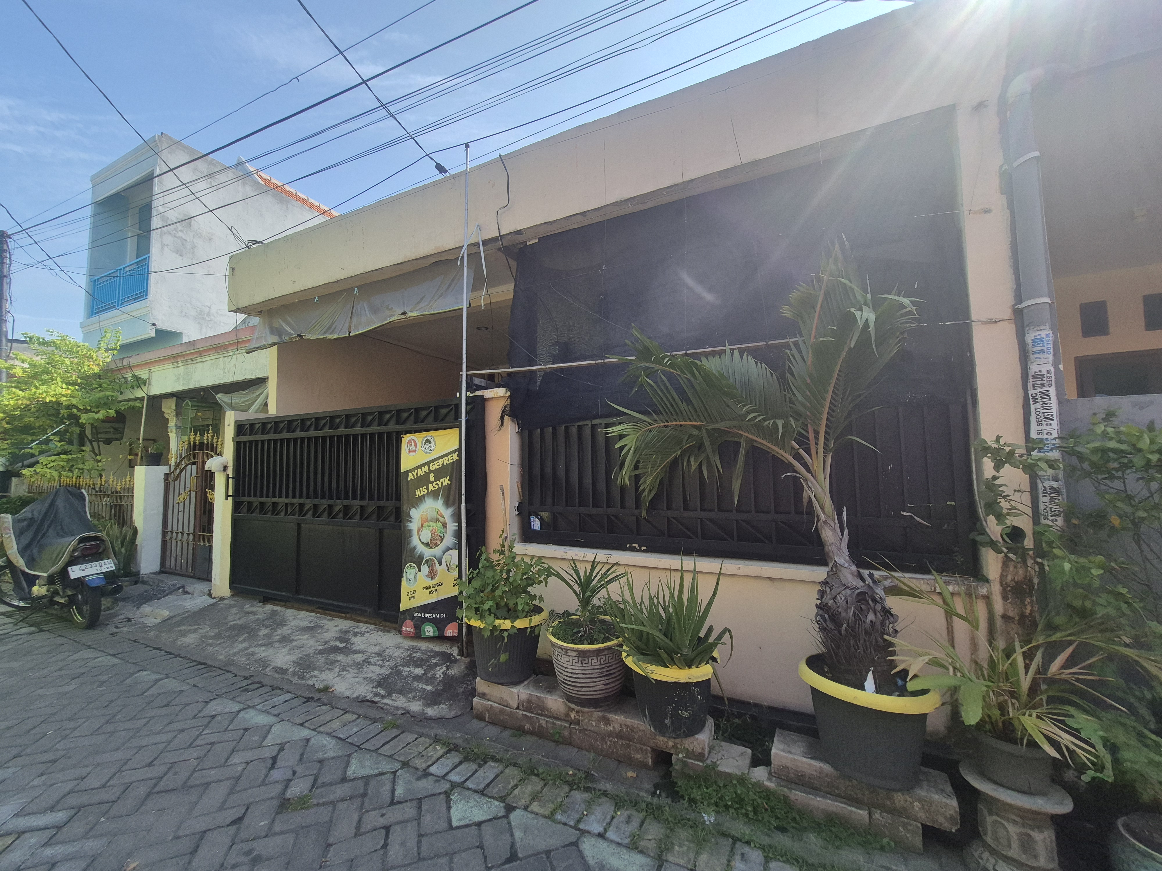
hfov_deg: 106.2
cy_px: 436
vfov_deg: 89.9
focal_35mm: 13
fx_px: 436
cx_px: 581
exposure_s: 1/804
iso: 50
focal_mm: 1.74
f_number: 2.2
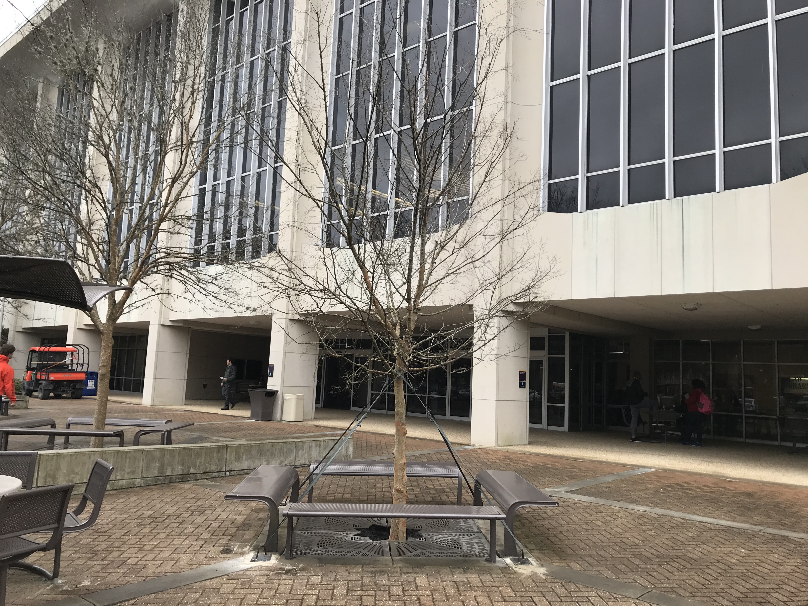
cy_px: 303
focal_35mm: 28
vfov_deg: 49.7
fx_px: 654
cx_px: 404
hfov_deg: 63.4
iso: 20
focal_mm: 3.99
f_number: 1.8
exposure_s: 1/232
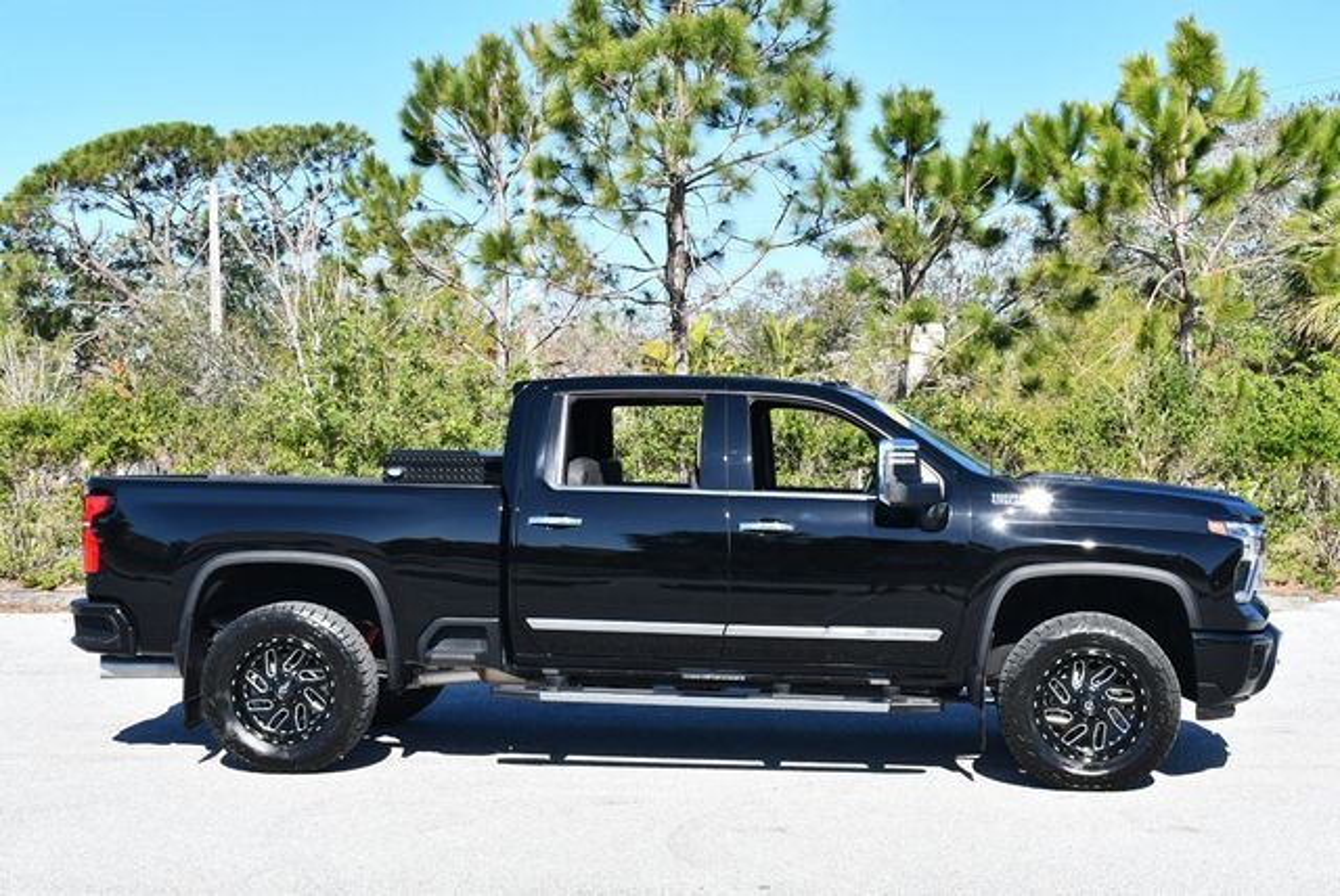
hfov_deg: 35.6
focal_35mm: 56
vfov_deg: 24.2
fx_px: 2086
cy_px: 448
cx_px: 670
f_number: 8
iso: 140
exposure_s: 1/250
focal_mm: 28
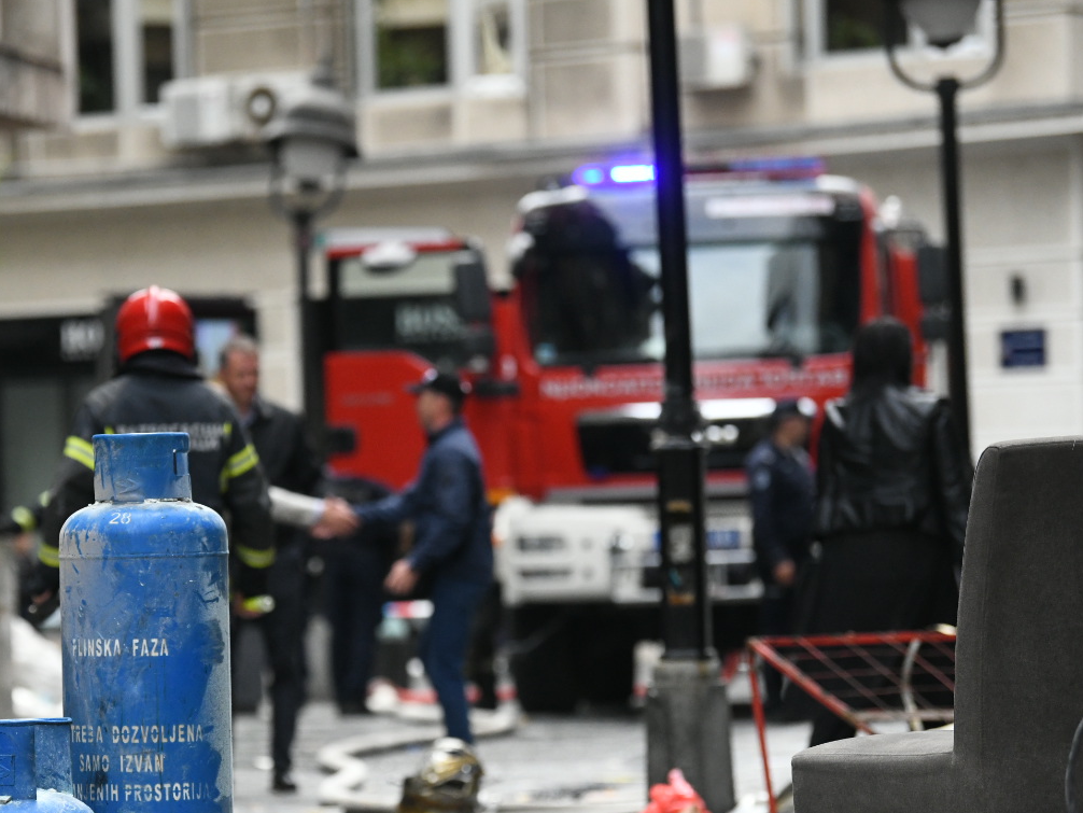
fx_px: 6540
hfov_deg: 9.5
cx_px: 314
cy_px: 523
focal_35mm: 209
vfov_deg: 7.1
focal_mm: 135
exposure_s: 1/8000
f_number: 2.8
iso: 2500
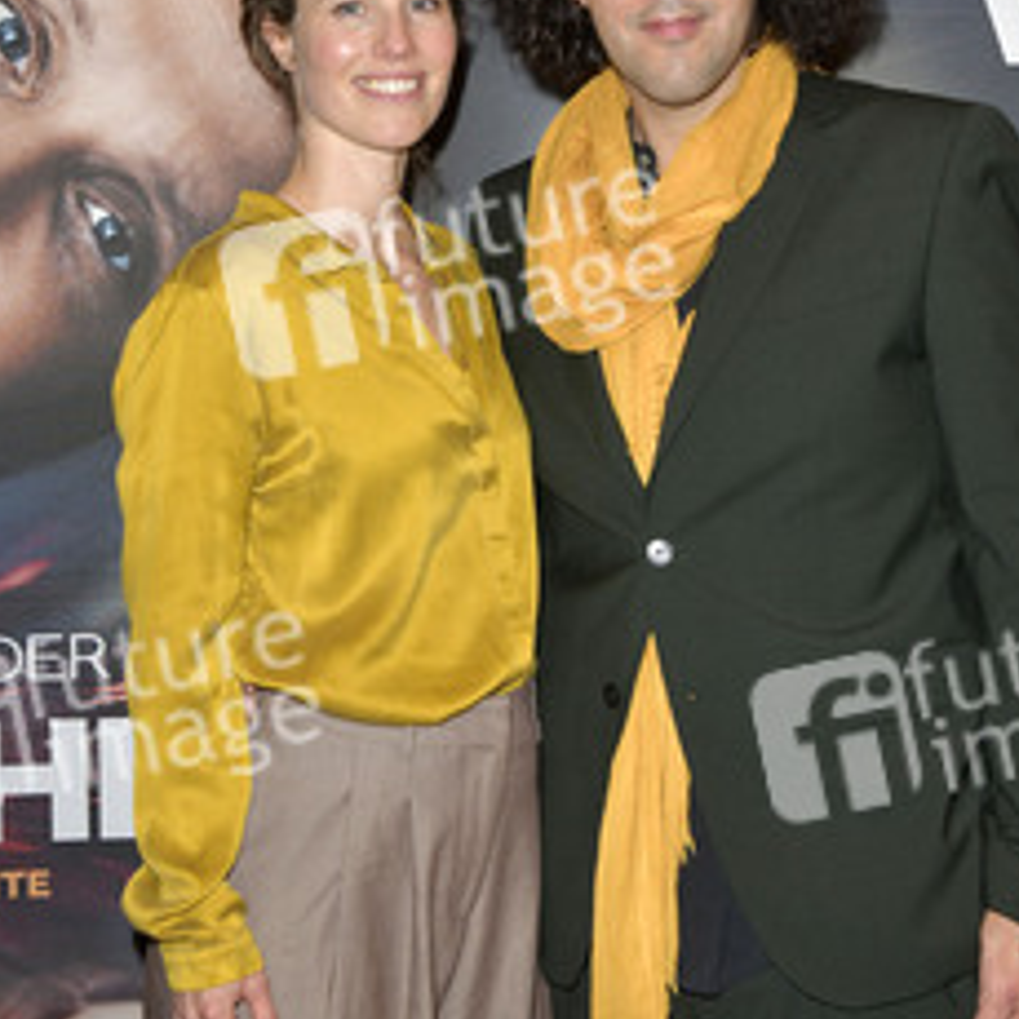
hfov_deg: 27.7
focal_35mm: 62
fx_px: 2065
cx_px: 576
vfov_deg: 27.7
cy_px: 496
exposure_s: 1/250
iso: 1250
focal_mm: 42
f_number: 5.6
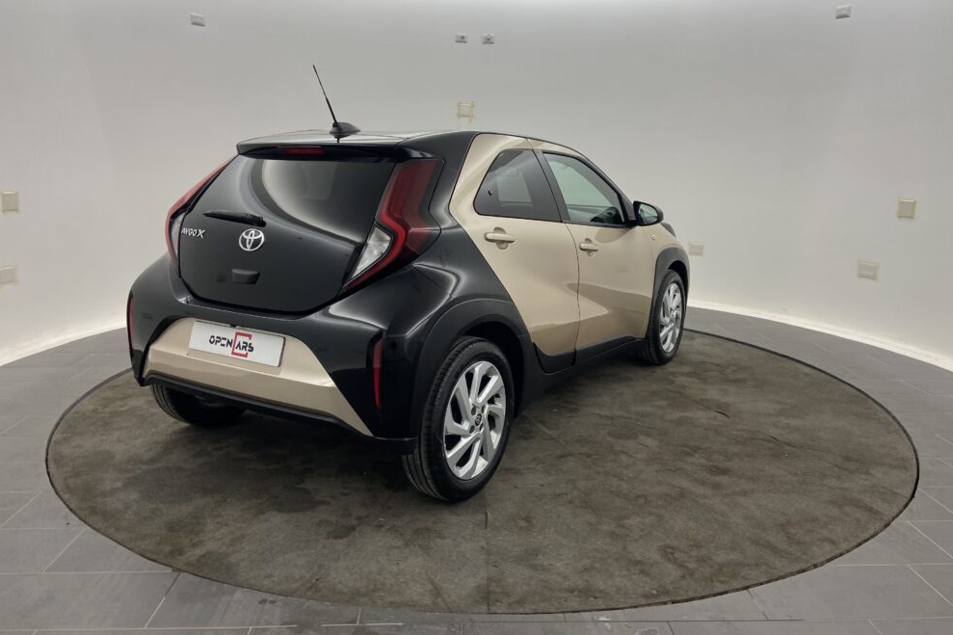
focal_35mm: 28
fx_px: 741
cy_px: 266
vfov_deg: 46.2
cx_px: 488
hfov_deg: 65.5
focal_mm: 4.25
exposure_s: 1/100
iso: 64
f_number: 1.8
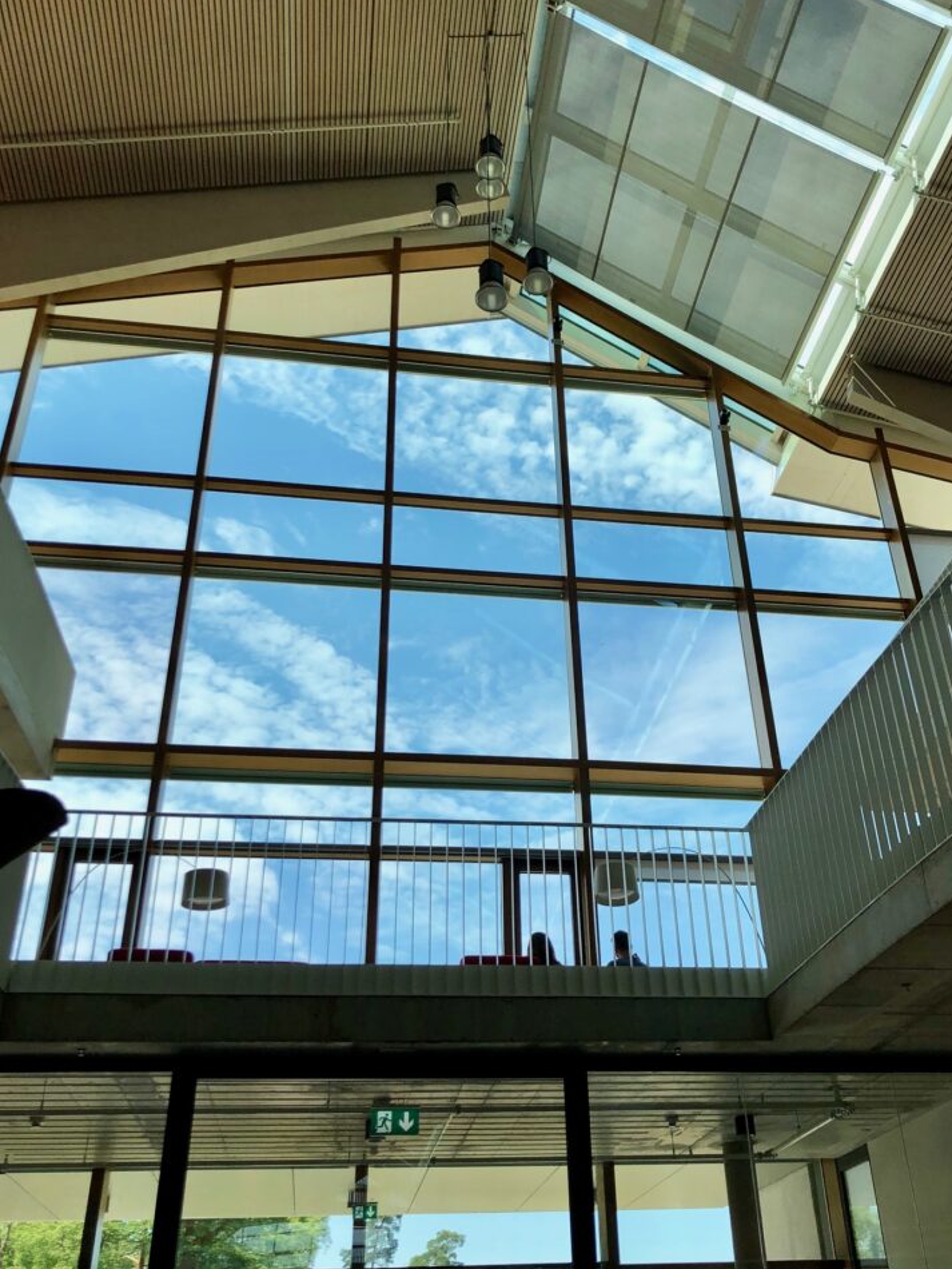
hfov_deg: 42.9
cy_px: 629
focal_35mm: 33
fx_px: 1210
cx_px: 539
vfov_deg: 55.3
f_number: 1.8
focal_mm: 3.99
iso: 20
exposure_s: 1/883
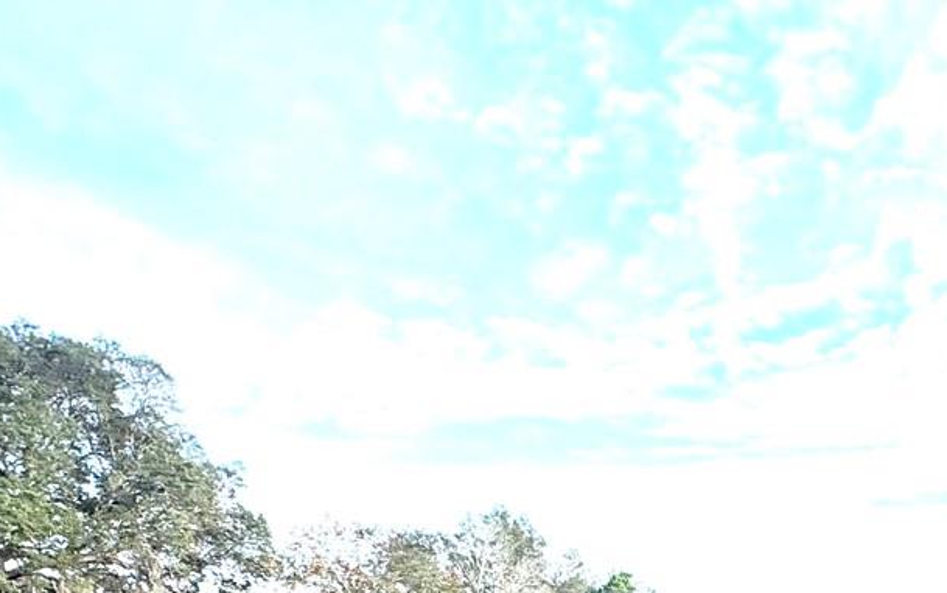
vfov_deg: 28.1
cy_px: 735
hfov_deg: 47.0
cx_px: 790
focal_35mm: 39
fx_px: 1007
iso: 50
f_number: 2.2
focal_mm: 2.22
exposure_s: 1/1143
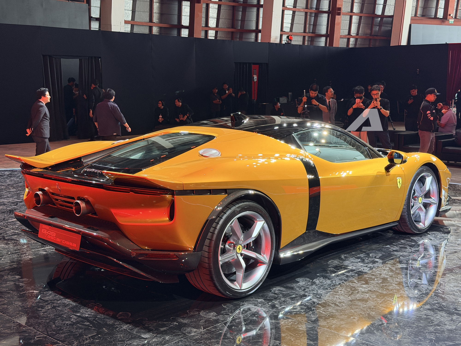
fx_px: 639
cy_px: 173
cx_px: 230
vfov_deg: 30.3
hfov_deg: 39.7
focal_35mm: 48
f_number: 1.78
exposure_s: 1/66
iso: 160
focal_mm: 6.76
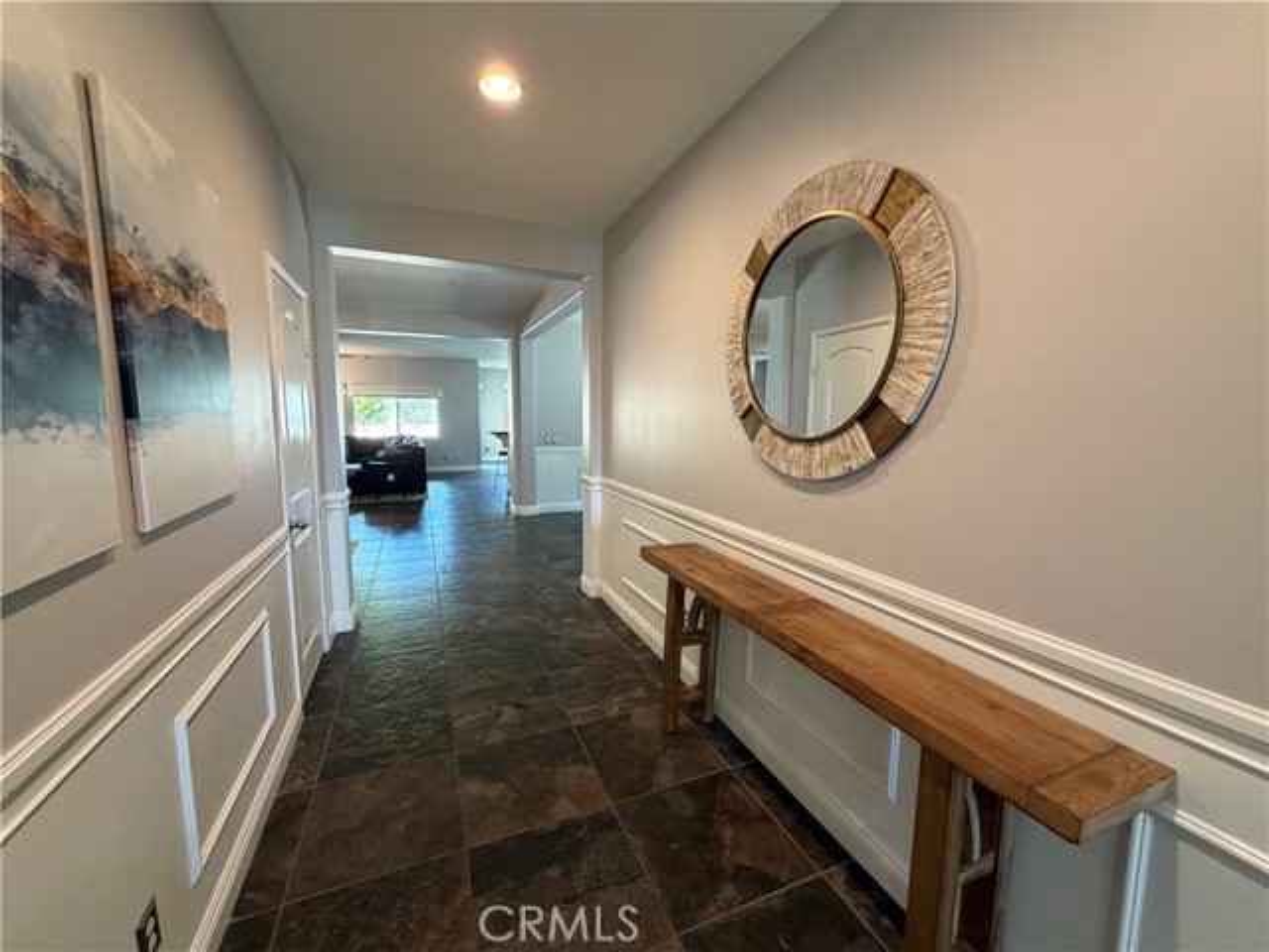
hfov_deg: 102.1
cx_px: 634
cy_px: 476
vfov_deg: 85.7
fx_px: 513
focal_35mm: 14
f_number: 2.2
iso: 400
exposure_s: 1/60
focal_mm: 2.22
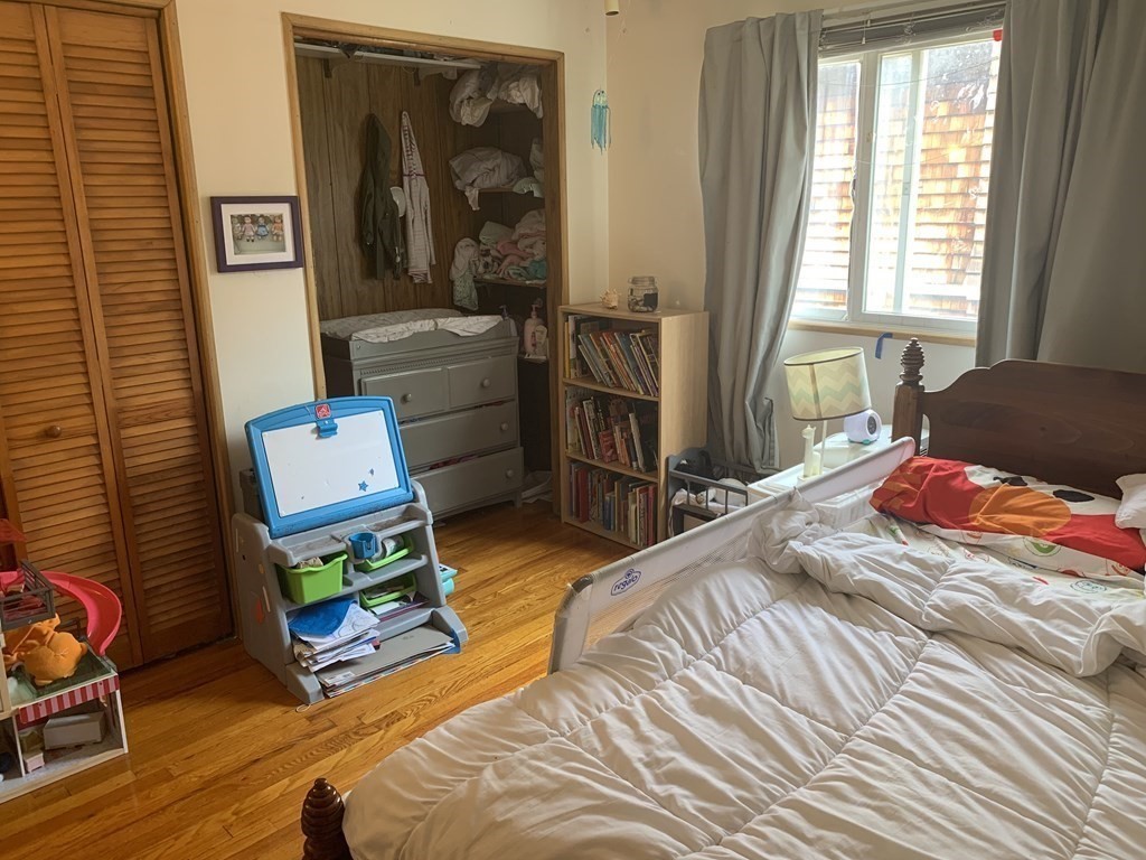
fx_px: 861
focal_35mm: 26
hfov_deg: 67.3
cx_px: 573
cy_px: 430
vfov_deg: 53.1
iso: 100
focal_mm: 4.25
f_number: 1.8
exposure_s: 1/60
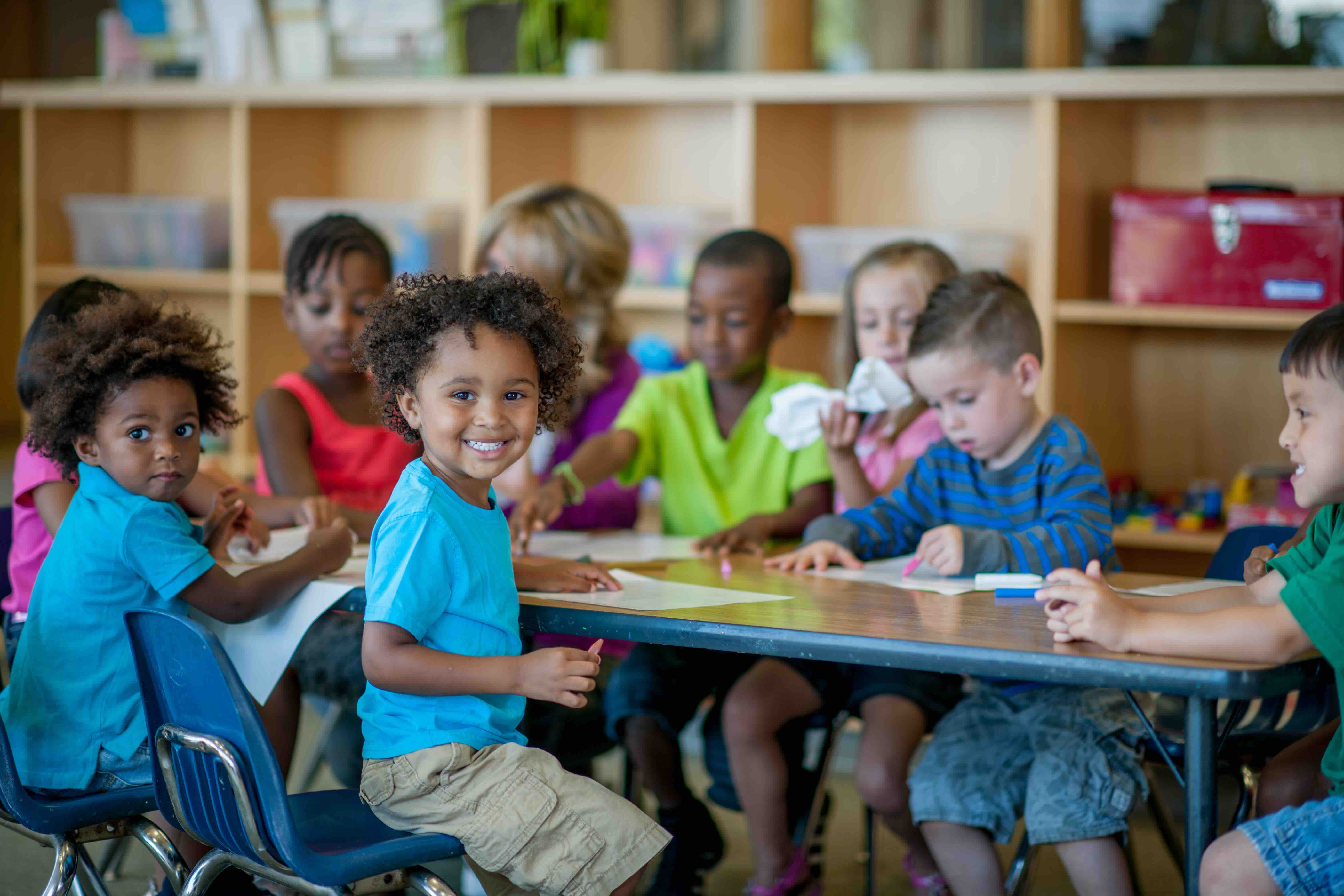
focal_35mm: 85
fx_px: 3173
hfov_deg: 23.9
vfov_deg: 16.1
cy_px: 448
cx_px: 672
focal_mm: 85
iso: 100
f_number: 1.4
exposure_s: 1/100
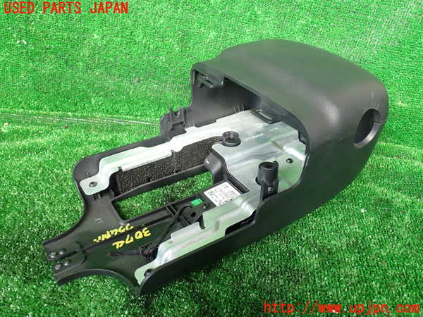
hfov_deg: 60.0
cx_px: 212
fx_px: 367
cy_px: 158
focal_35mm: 30
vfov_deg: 46.8
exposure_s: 1/100
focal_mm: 5.4
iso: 100
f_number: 2.3
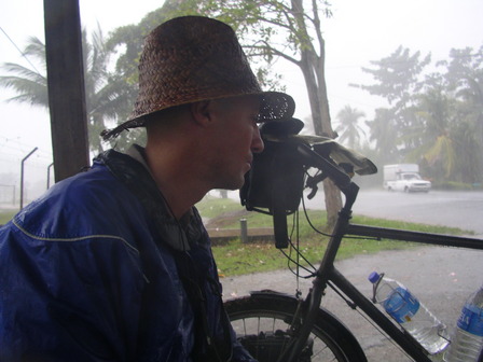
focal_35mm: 37
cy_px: 181
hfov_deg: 50.1
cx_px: 242
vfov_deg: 38.7
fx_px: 516
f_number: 2.8
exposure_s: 1/80
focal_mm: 5.7
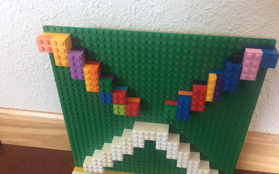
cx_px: 149
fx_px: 251
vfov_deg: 38.0
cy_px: 112
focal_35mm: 33
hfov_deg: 58.1
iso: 250
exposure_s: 1/15
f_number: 2.2
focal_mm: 4.15
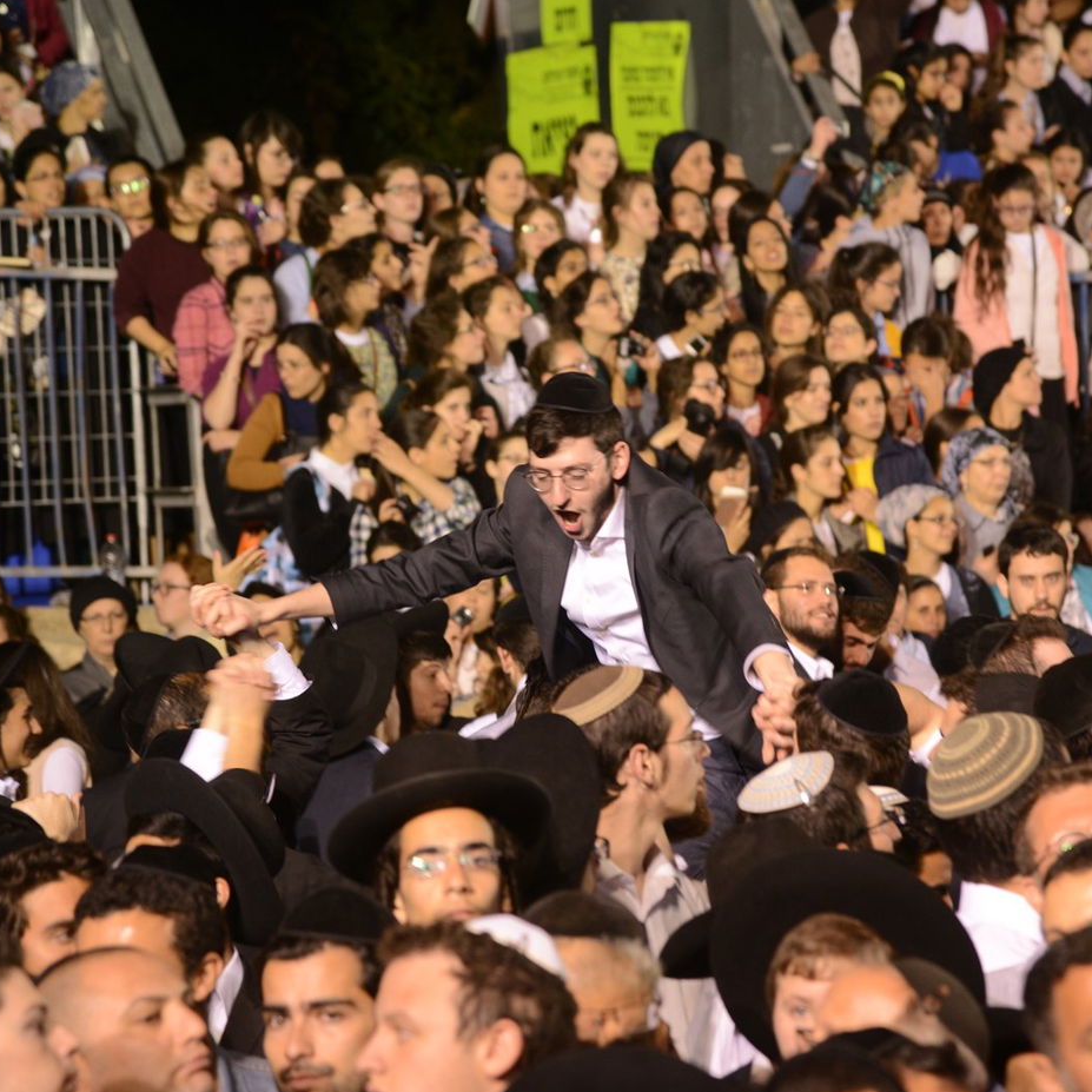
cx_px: 636
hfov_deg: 11.3
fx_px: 5496
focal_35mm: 154
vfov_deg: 11.3
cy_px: 548
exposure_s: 1/60
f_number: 5
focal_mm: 120
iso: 1000
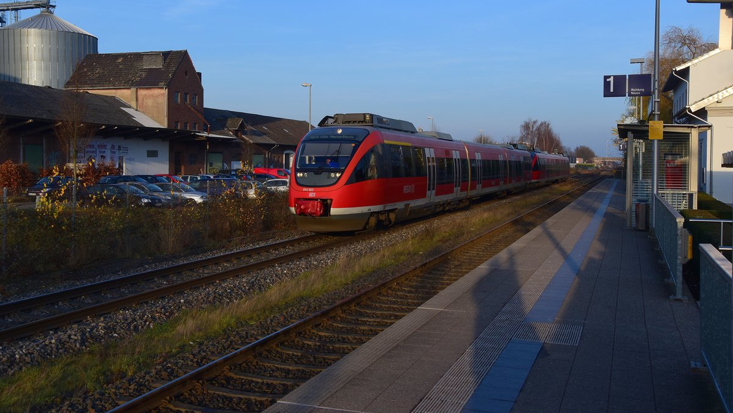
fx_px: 797
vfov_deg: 29.0
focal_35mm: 41
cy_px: 179
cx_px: 366
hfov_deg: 49.4
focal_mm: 26
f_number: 8
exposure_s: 1/640
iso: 320
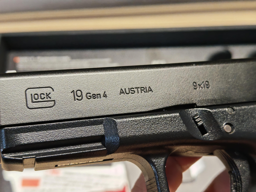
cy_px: 96
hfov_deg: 39.7
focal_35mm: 48
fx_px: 355
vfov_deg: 30.3
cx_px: 128
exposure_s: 1/100
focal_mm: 6.83
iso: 160
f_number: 2
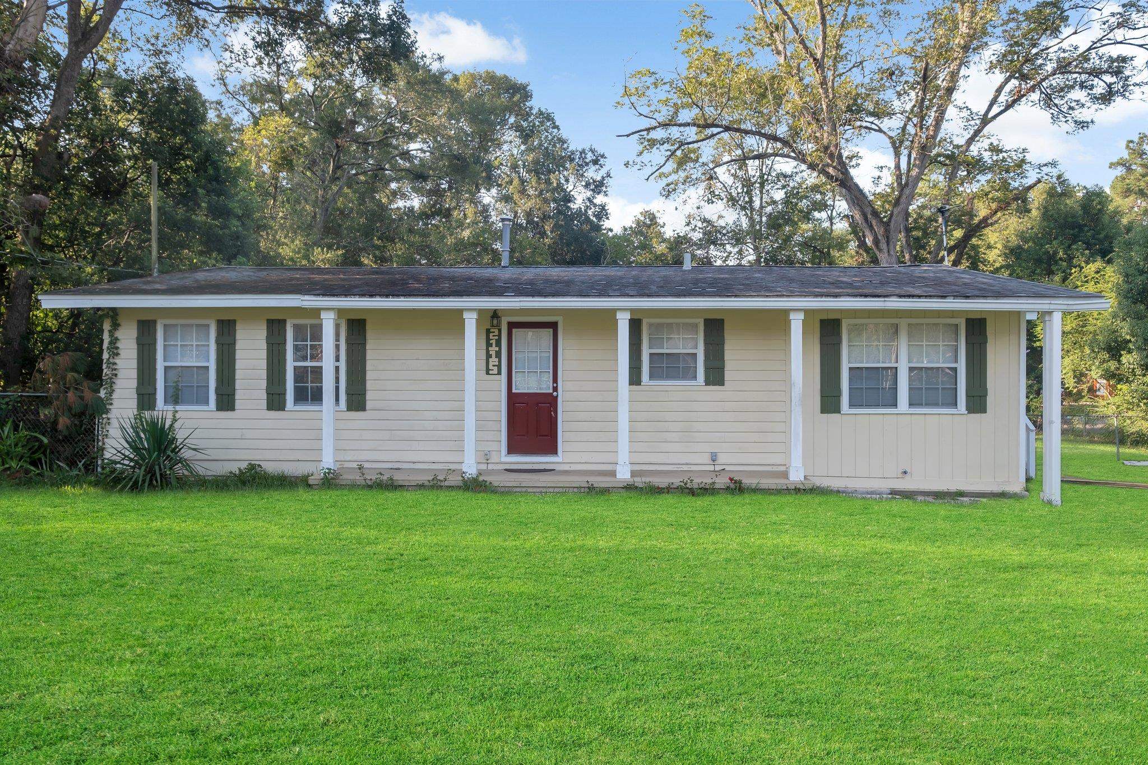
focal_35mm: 24
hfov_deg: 73.7
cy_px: 382
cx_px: 574
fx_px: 765
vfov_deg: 53.1
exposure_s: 1/100
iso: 250
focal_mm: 15.9
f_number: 8
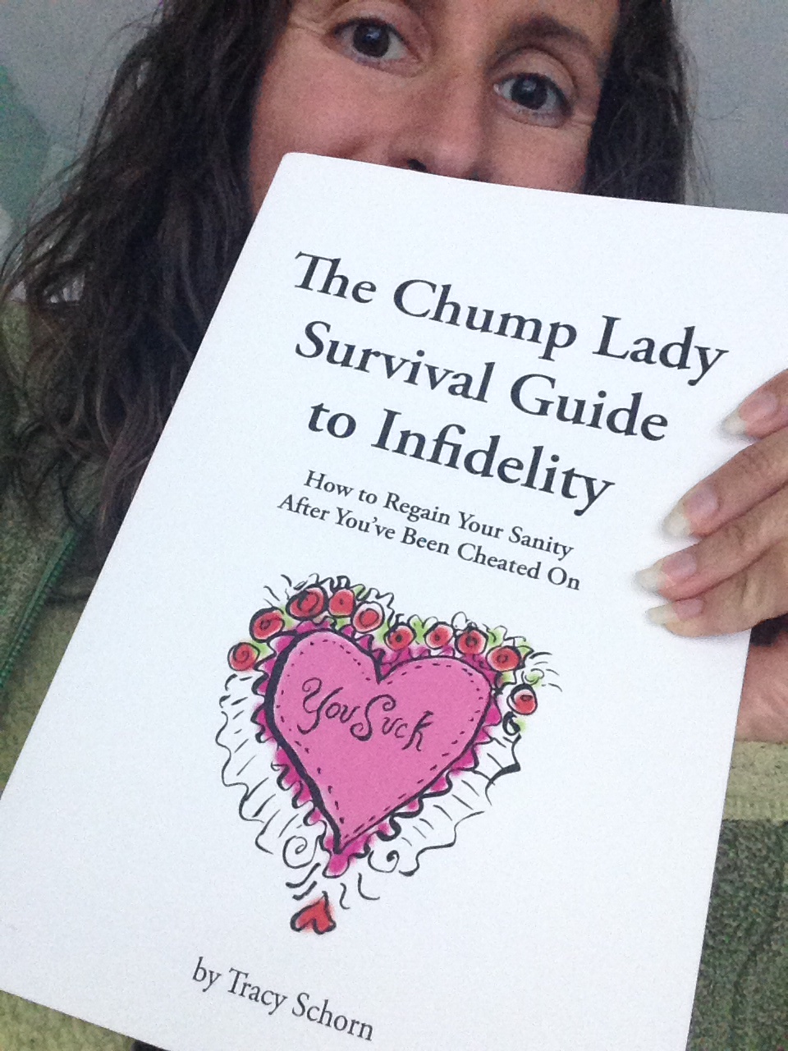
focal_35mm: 35
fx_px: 1062
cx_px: 394
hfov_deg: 40.7
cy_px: 526
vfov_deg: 52.6
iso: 250
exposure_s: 1/20
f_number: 2.4
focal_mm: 2.18
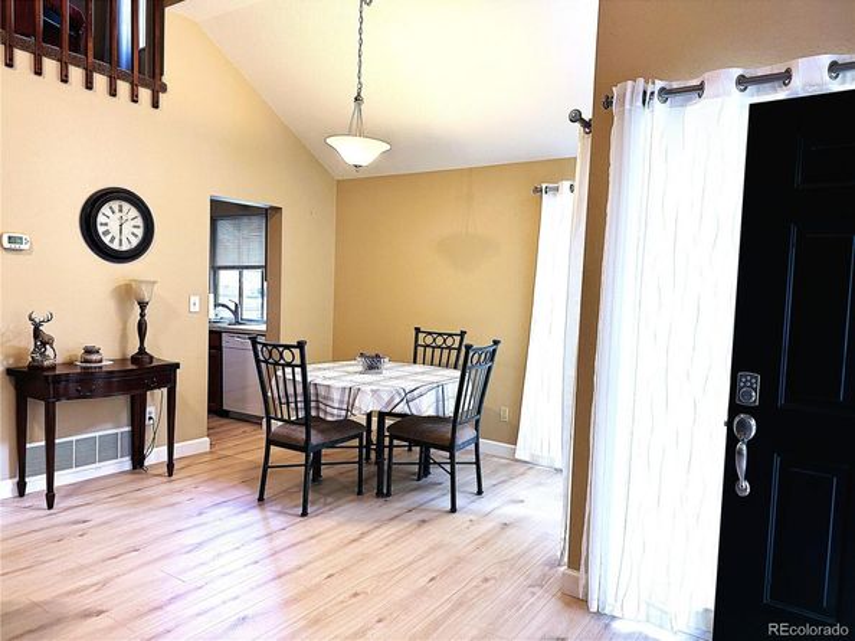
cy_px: 320
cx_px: 428
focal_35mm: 24
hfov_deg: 71.6
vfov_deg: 56.8
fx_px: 593
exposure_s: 1/120
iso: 160
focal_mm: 6.76
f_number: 1.78
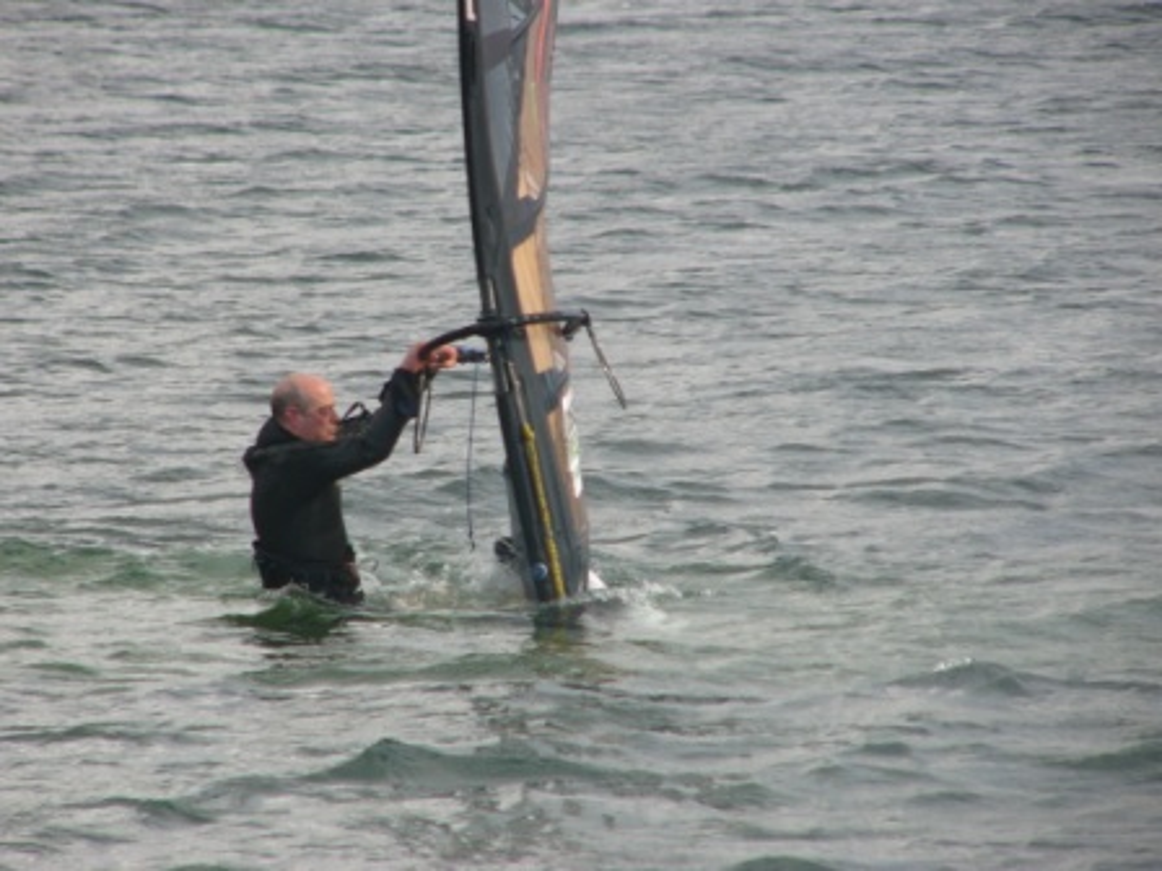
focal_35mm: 432
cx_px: 581
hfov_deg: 4.6
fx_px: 14502
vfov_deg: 3.4
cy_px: 436
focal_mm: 72
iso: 50
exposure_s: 1/640
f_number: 3.7
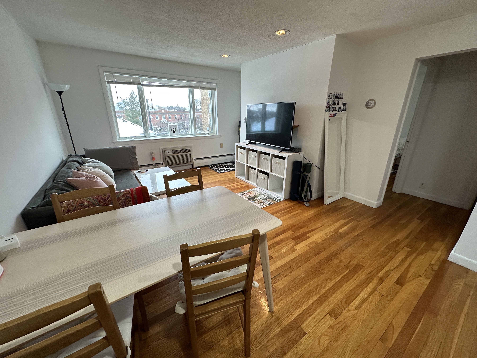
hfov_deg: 102.1
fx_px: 193
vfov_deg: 85.7
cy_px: 179
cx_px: 238
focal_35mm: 14
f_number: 2.2
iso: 160
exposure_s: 1/120
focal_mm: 2.22
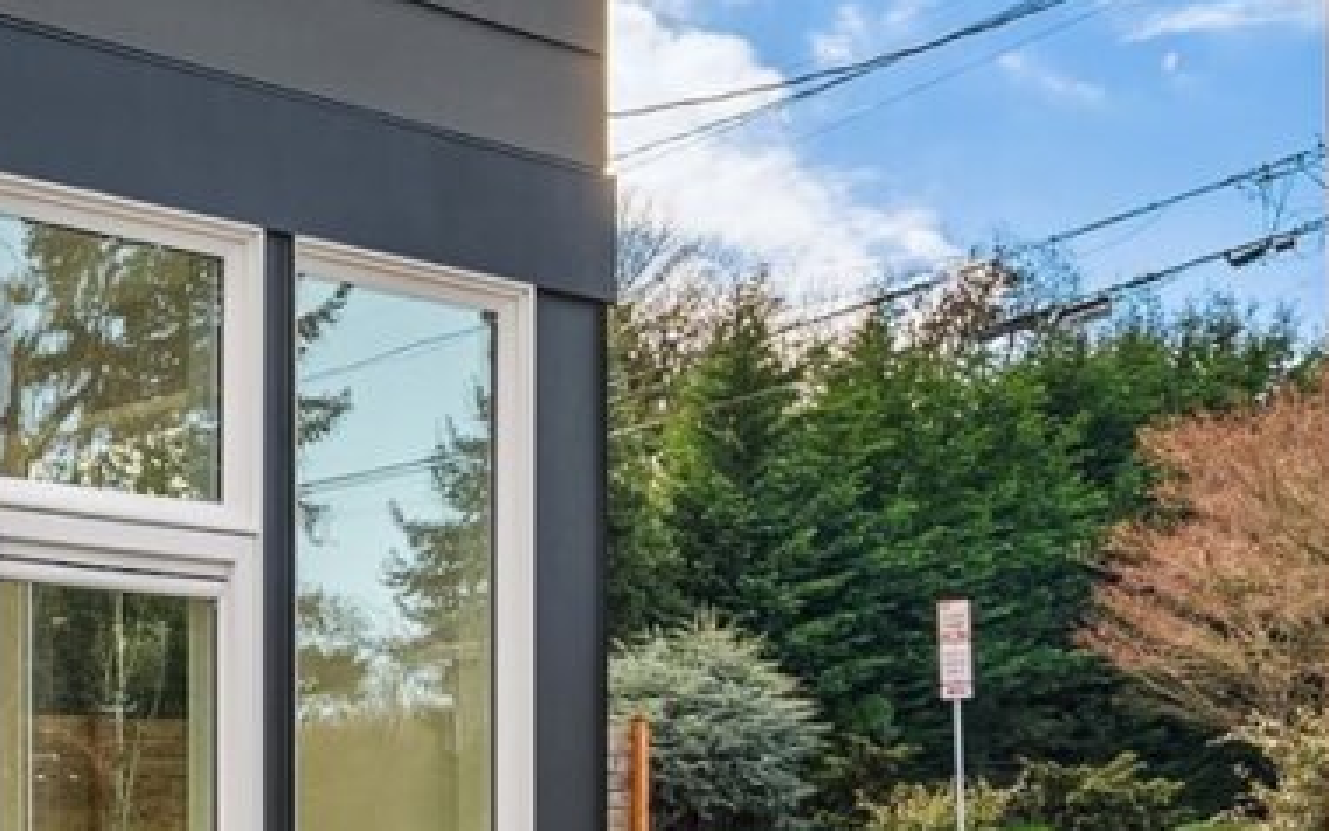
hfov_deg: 27.8
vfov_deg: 19.4
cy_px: 927
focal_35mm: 64
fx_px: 2318
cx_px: -284
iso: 200
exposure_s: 1/60
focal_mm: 17
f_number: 8
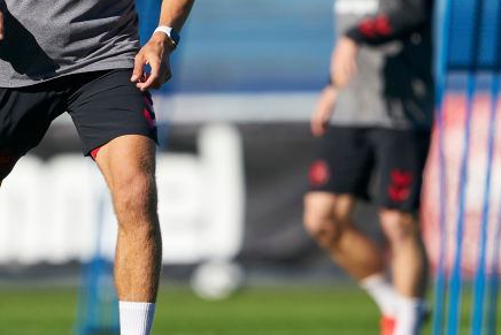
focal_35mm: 1314
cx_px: 219
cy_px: 52
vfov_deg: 1.0
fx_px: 18292
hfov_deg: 1.6
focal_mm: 560
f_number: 4
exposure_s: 1/6400
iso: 640
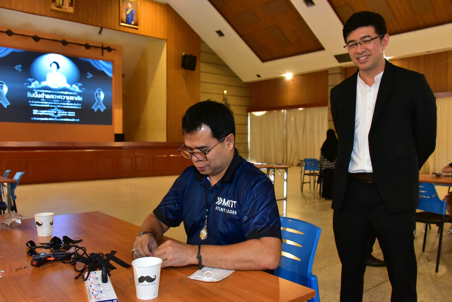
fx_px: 402
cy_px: 151
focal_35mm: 32
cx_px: 226
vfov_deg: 41.2
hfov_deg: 58.7
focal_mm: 32
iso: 8000
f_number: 6.3
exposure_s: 1/100
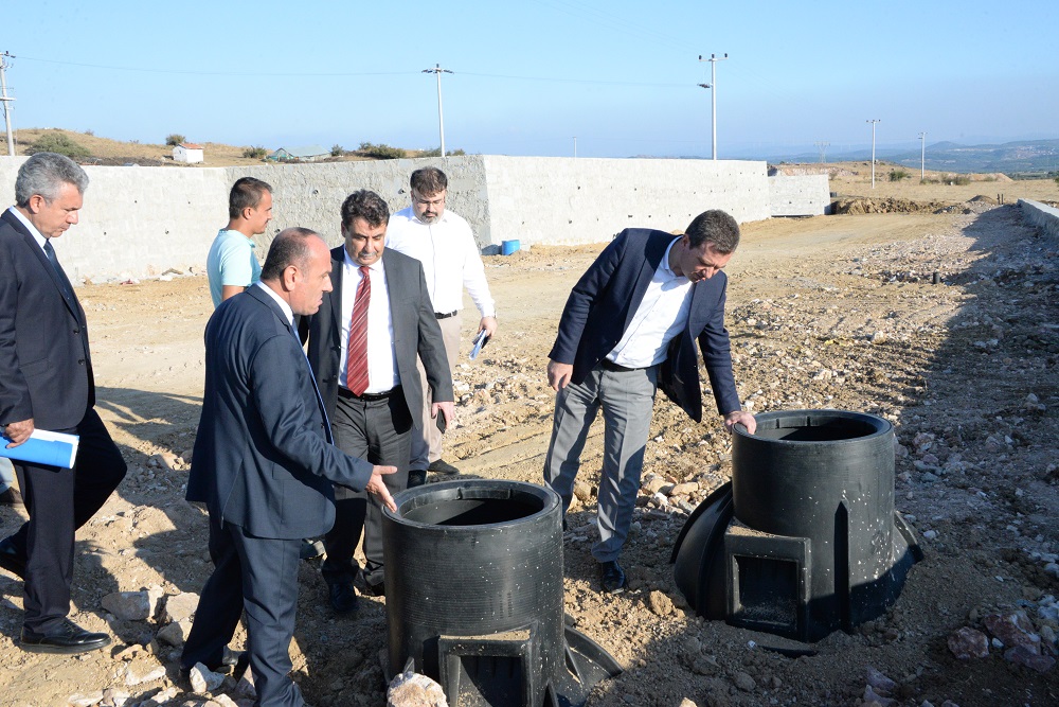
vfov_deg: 36.9
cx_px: 530
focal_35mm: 36
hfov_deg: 53.1
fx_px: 1059
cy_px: 354
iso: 4000
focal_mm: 36
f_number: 18
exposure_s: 1/1250
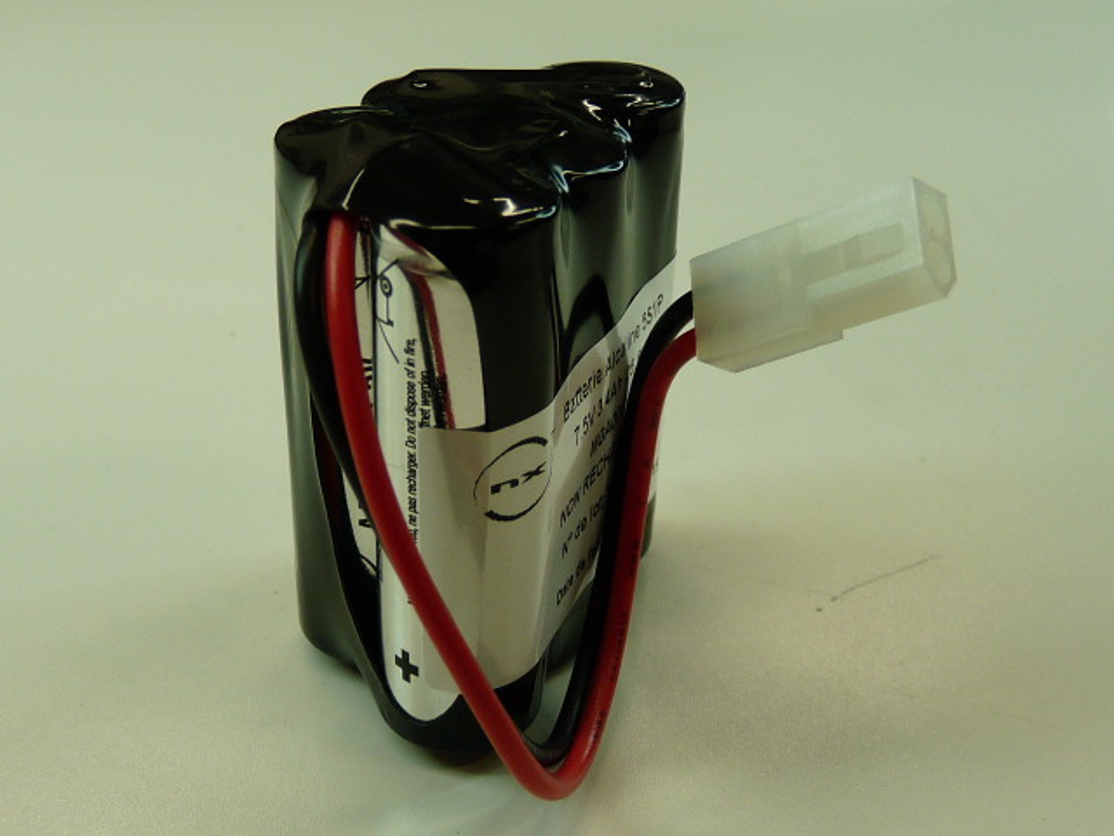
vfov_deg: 29.7
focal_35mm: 49
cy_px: 418
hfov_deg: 38.9
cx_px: 557
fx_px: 1577
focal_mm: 4.8
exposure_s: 1/60
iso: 100
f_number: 2.8
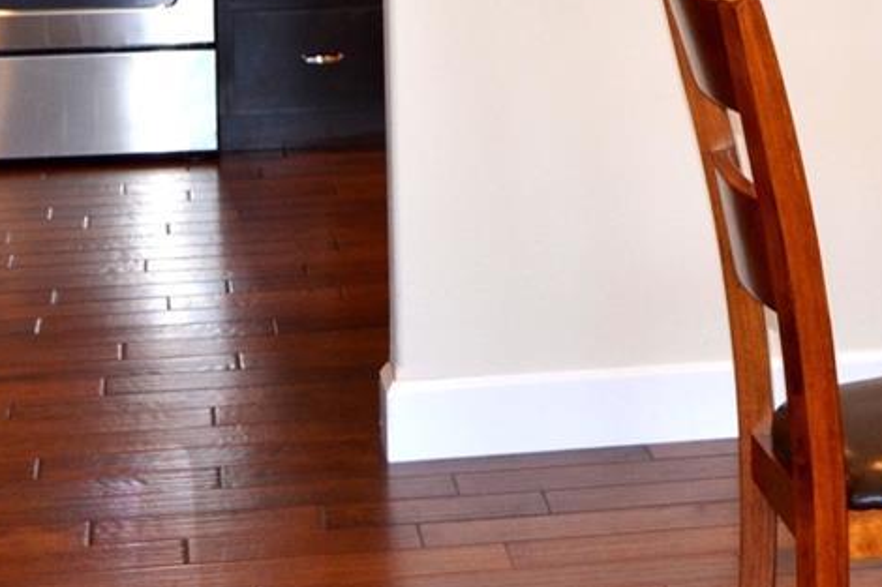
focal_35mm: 115
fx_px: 2816
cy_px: -263
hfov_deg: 17.4
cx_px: 876
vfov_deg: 11.5
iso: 400
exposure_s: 1/80
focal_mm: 24
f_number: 4
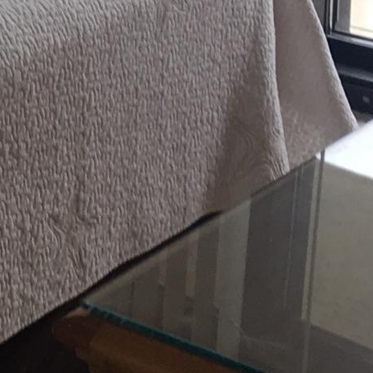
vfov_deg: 10.2
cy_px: -188
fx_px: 2024
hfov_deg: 9.9
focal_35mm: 166
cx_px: -309
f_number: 2.2
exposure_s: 1/60
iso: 25
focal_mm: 4.15
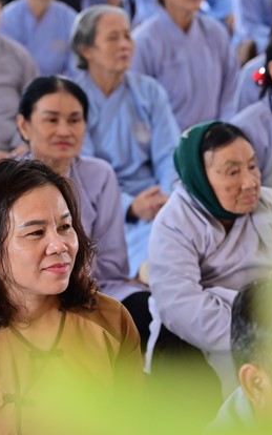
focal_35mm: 192
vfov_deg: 10.9
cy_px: 297
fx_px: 2276
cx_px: 65
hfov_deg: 6.8
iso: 2500
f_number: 5.6
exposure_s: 1/125
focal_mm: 120
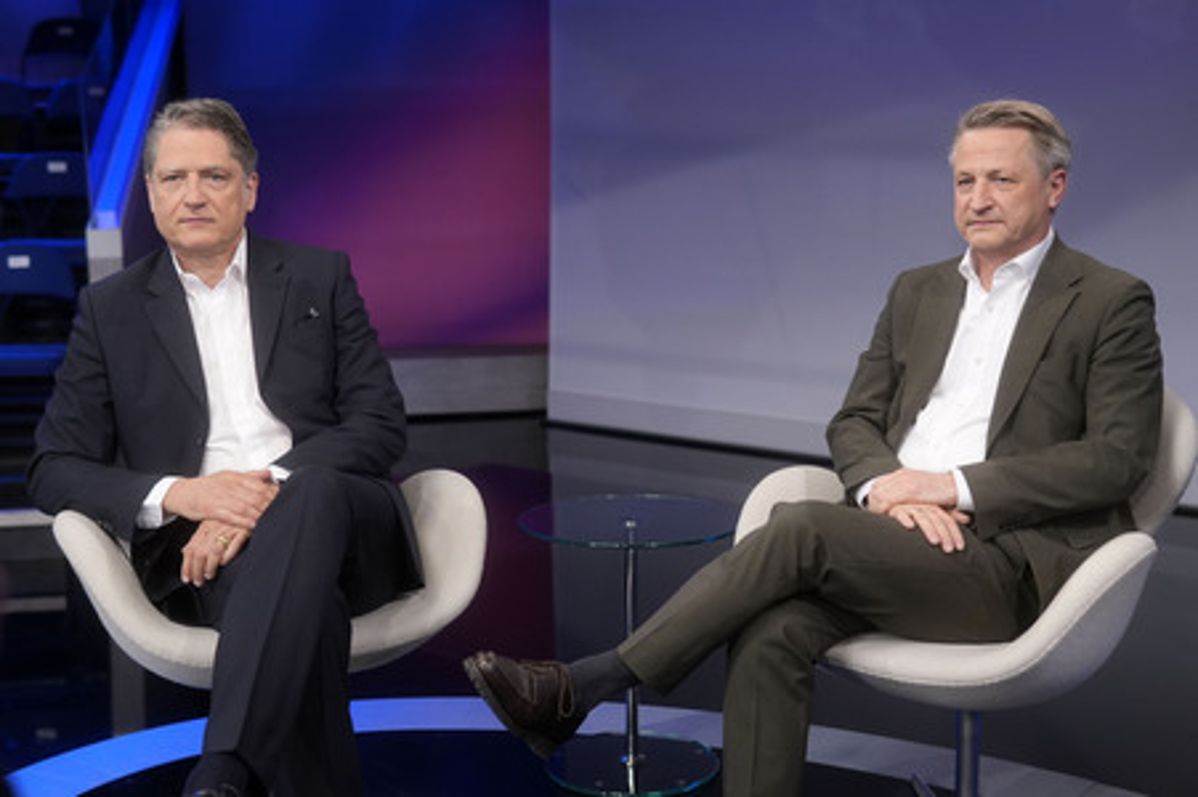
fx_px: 1496
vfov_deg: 29.8
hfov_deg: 43.6
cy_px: 398
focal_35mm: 45
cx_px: 599
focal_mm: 30
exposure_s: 1/250
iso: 640
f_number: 2.2
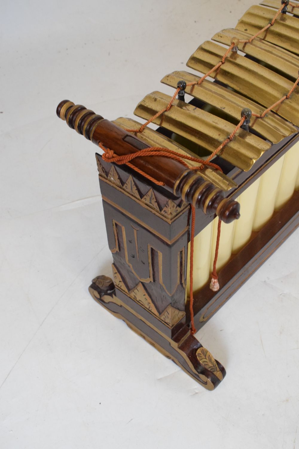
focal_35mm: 44
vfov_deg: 45.0
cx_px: 150
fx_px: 542
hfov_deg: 30.8
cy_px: 224
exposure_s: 1/100
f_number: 6.3
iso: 3200
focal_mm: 29
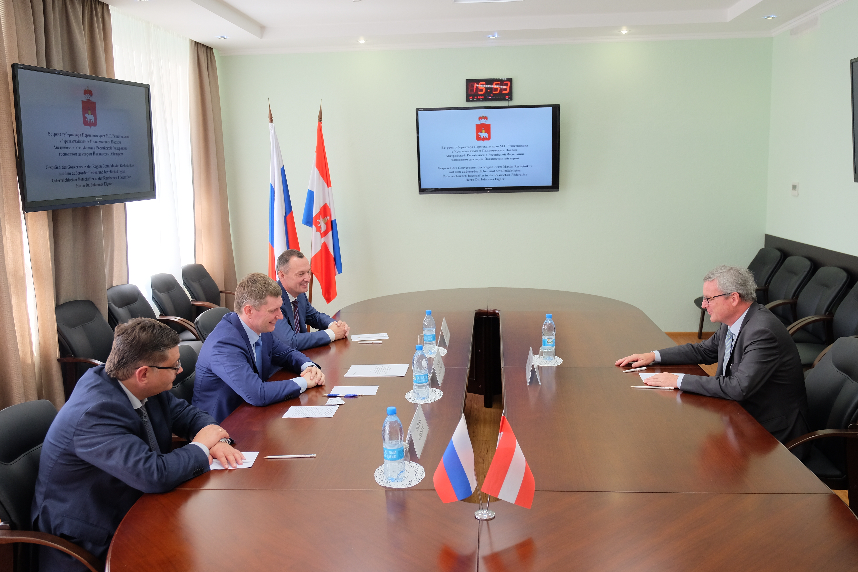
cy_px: 286
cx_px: 429
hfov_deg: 58.7
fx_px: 763
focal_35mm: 32
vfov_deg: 41.1
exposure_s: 1/160
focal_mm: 21.3
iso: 1000
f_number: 3.6
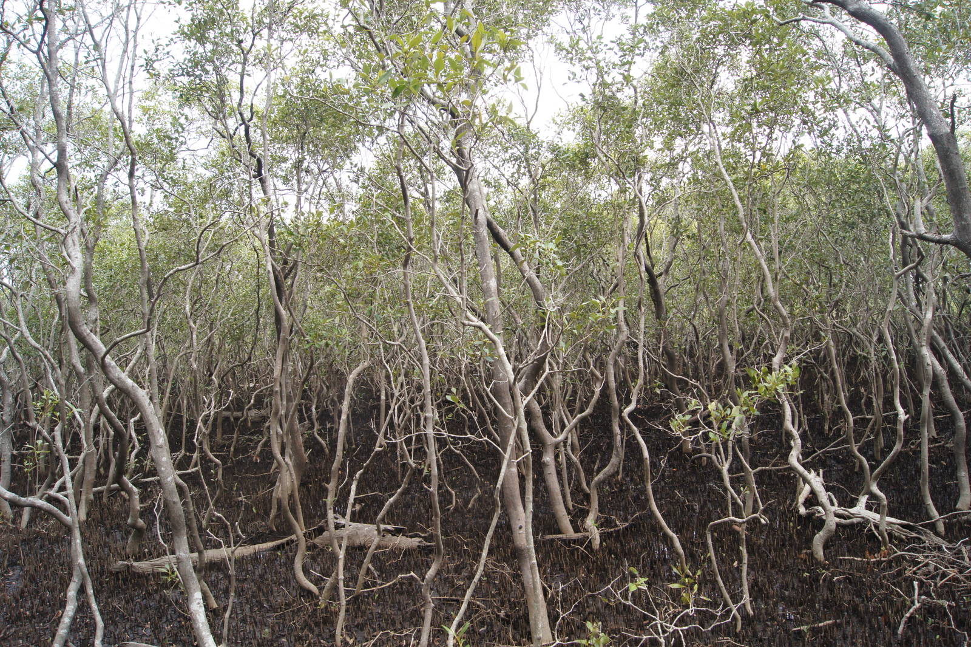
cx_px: 486
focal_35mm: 27
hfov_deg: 67.4
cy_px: 324
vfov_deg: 47.9
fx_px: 728
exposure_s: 1/80
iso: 400
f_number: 9
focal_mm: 18
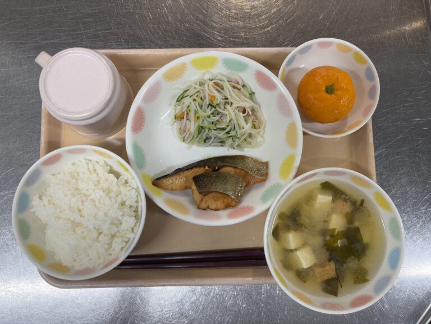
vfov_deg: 53.1
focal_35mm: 26
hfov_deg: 67.3
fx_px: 324
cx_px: 216
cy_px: 162
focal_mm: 5.96
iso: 100
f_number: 1.6
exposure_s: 1/120
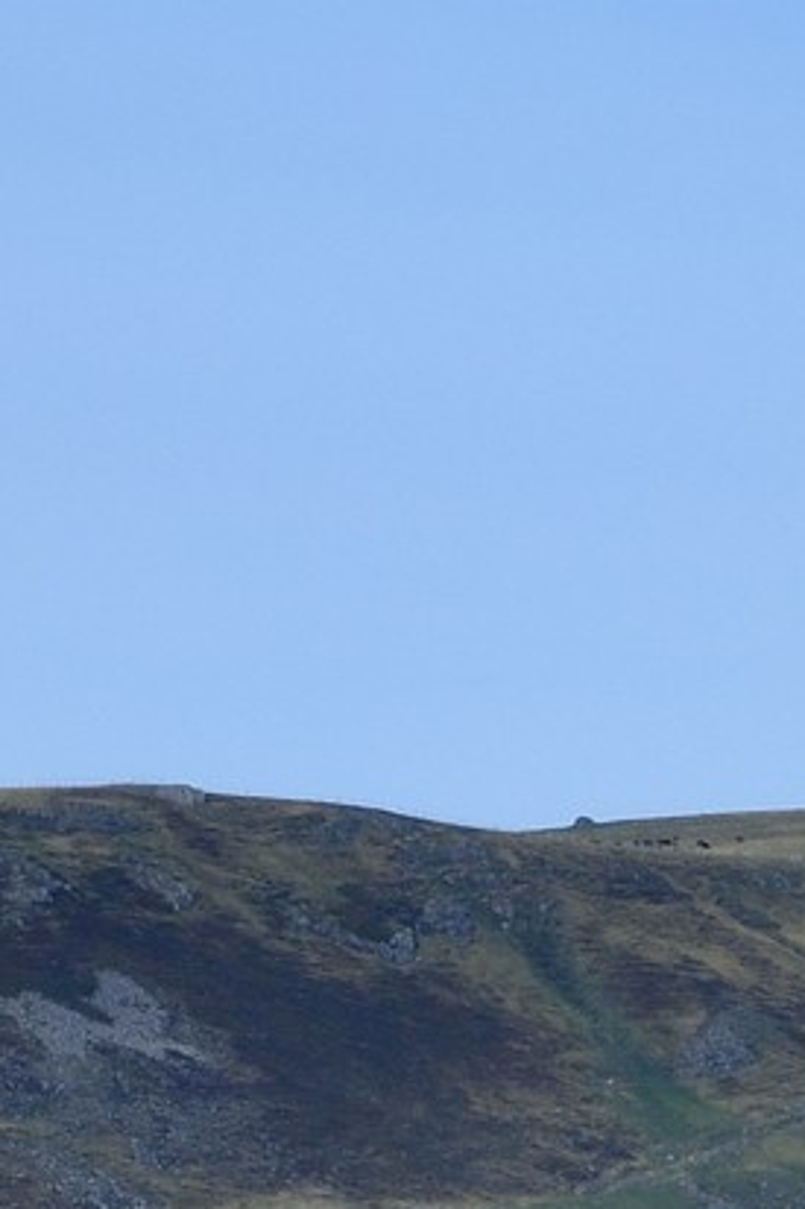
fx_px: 26384
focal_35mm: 786
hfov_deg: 1.7
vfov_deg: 2.6
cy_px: 3400
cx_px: 1914
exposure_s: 1/320
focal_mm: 135
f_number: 11
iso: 200
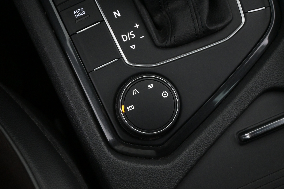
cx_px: 142
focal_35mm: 49
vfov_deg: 27.7
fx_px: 385
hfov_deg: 40.5
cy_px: 94
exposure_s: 1/50
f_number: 5
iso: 4000
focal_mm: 32.5
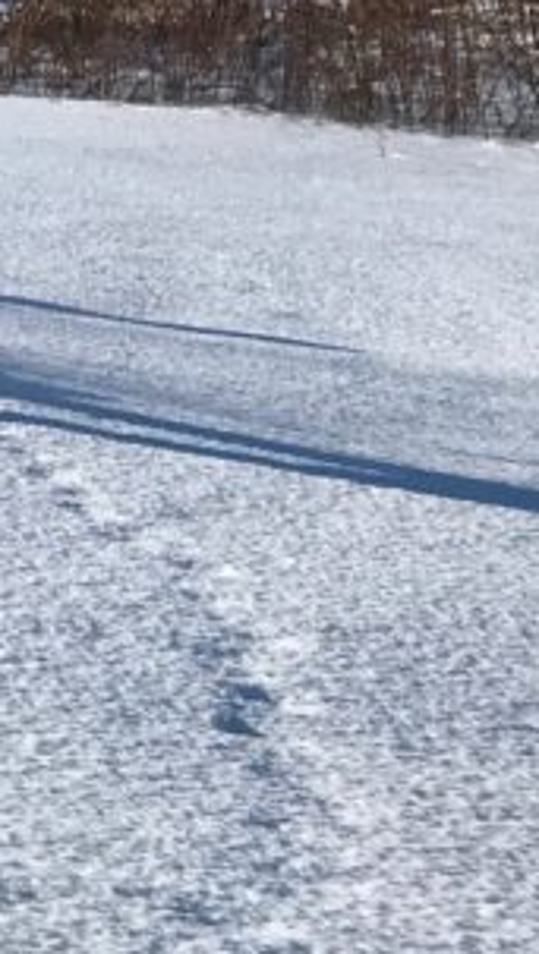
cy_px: -3
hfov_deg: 9.4
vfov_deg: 20.1
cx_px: -1062
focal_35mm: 103
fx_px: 2611
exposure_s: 1/6410
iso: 20
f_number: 1.8
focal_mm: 3.99
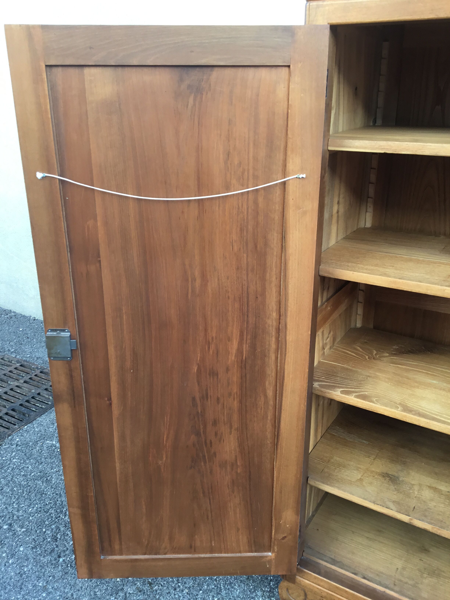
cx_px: 225
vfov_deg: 58.4
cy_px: 300
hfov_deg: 45.4
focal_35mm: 31
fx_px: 537
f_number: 2.4
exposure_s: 1/50
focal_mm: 3.3
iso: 32
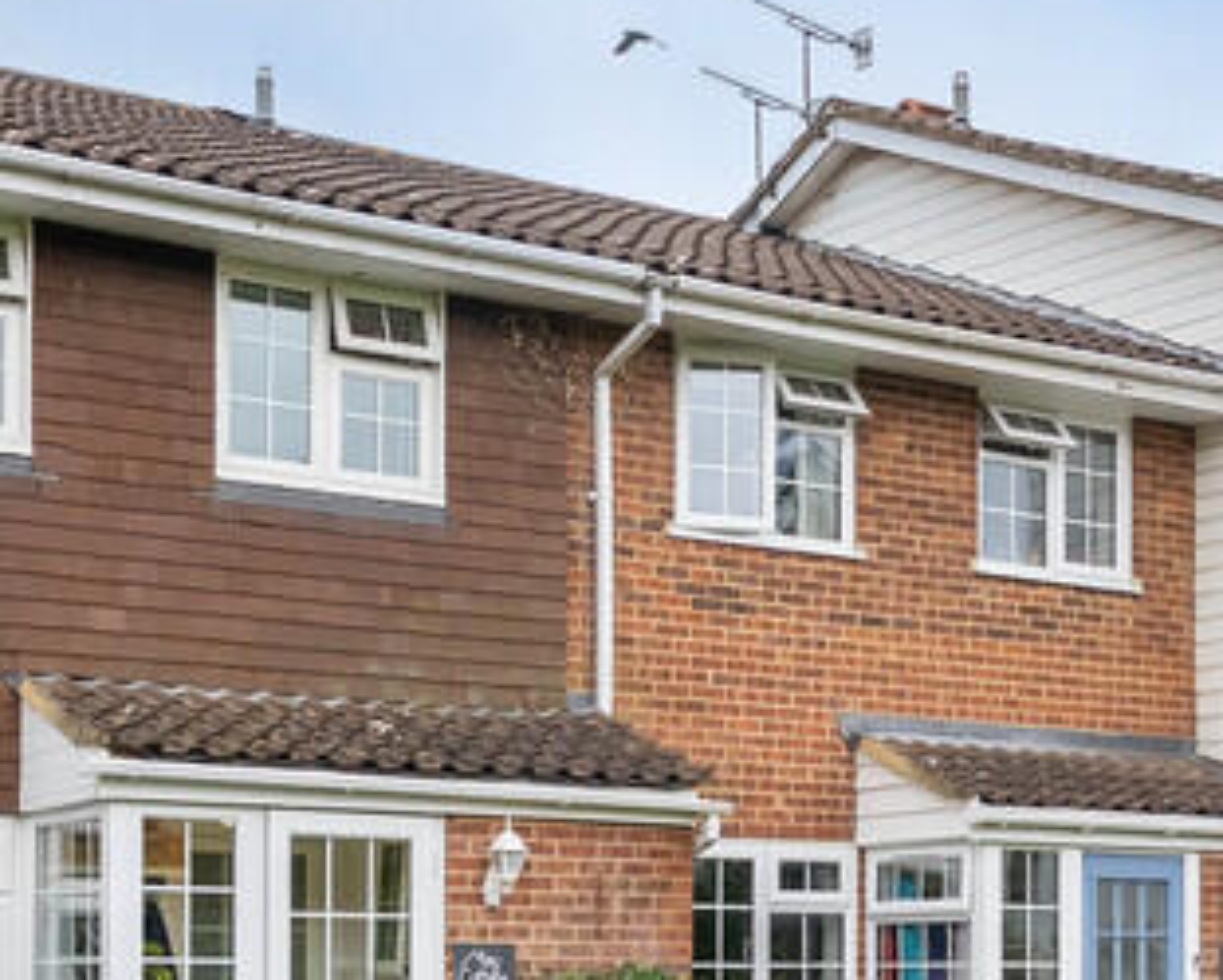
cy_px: 878
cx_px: 661
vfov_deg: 22.0
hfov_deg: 27.9
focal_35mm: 68
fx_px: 2462
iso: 640
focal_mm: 22
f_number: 7.1
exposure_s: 1/200
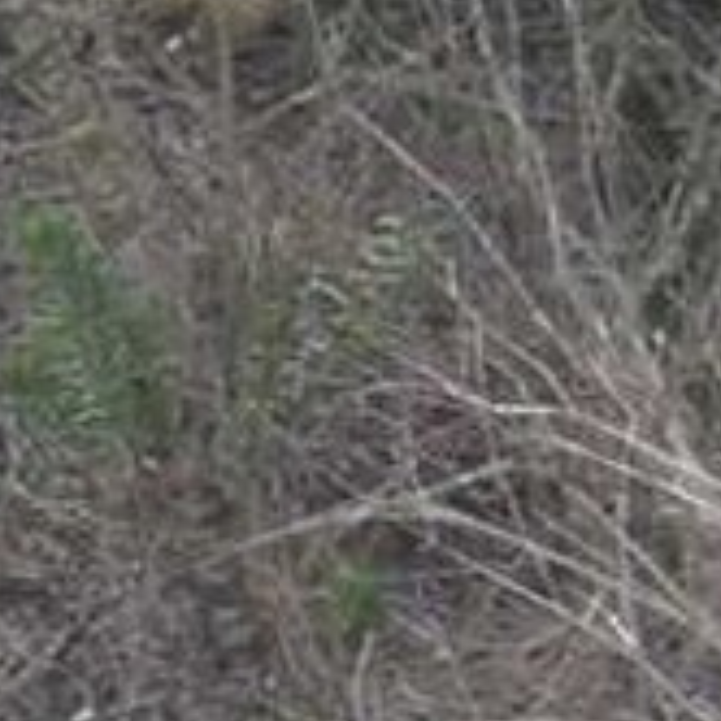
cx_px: -982
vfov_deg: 3.6
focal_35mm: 491
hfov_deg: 3.5
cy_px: 452
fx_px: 11570
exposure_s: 1/125
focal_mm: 11.9
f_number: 3.6
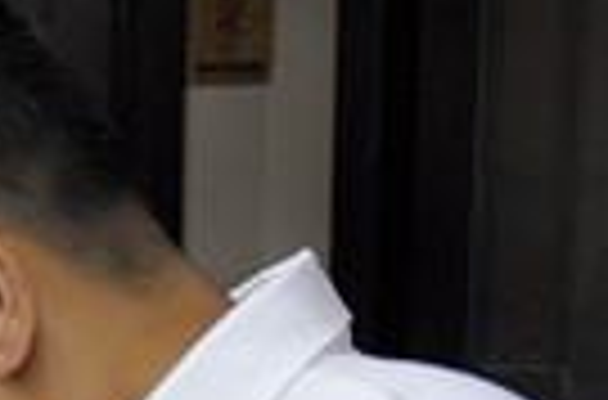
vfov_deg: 6.7
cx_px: -757
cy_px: 793
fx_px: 3299
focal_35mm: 196
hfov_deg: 9.6
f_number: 4
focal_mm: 22
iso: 450
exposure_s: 1/60
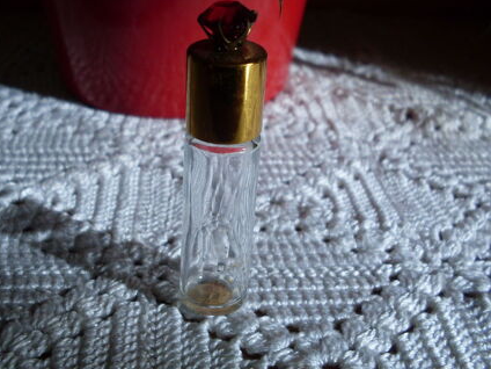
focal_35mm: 43
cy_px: 169
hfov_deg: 43.8
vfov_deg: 33.6
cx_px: 214
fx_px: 610
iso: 80
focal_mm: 6.3
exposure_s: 1/250
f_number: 2.8
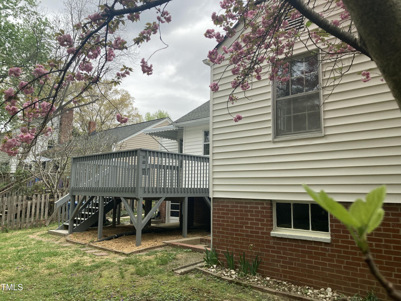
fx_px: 324
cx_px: 200
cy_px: 150
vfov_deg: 49.7
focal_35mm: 28
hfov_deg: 63.4
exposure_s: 1/906
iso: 20
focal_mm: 3.99
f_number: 1.8
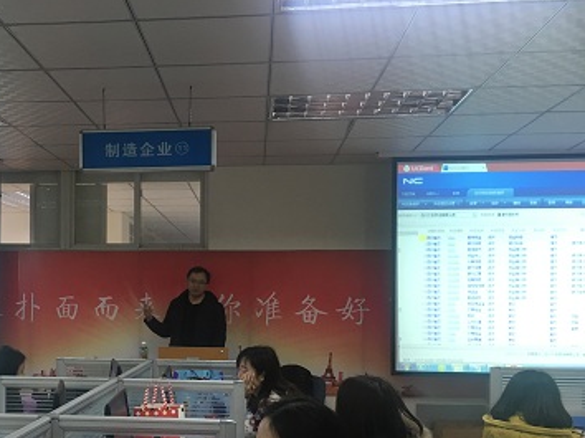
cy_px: 300
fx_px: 692
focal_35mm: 41
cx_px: 180
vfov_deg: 34.7
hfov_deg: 44.9
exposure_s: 1/33
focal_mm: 4.15
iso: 100
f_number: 2.2
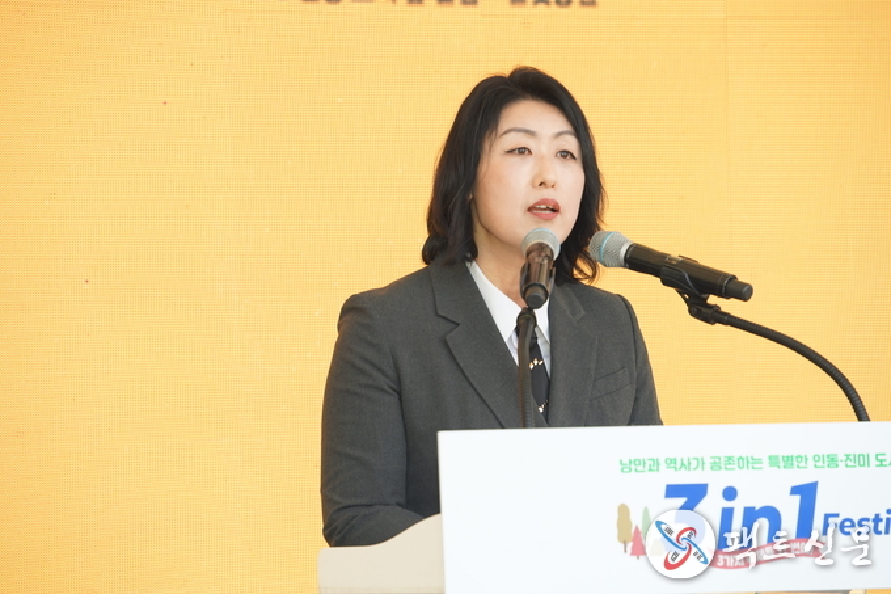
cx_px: 446
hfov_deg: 11.1
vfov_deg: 7.4
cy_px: 297
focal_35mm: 185
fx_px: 4577
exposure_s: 1/125
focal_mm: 185
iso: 320
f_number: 7.1
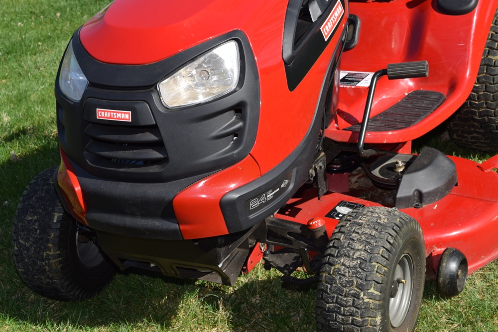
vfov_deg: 16.6
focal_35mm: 82
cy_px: 166
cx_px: 249
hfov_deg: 24.6
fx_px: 1141
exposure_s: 1/200
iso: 100
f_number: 10
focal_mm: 55
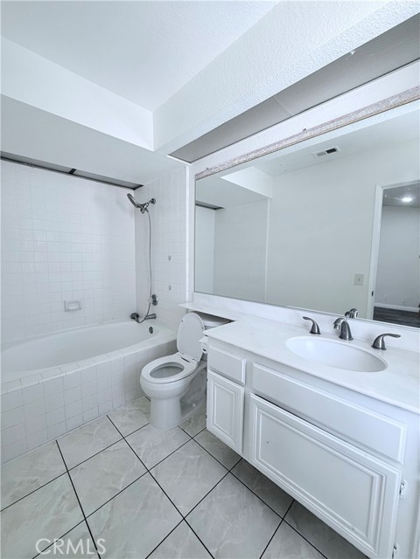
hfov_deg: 85.7
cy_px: 280
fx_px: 226
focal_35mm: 14
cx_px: 210
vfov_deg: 102.1
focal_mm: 2.22
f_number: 2.2
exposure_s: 1/120
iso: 160
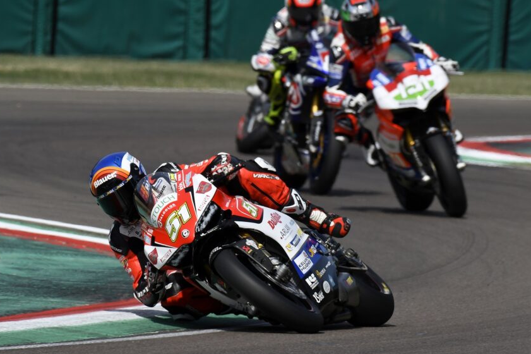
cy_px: 174
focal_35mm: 913
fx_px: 13461
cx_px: 314
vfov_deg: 1.5
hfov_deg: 2.3
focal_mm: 500
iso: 400
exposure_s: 1/1000
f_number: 10
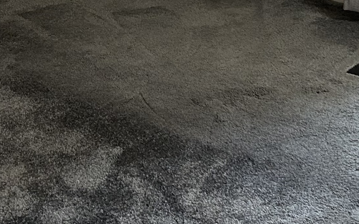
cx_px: 138
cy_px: -177
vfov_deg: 12.0
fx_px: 988
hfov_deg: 20.6
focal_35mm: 101
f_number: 1.5
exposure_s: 1/60
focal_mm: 5.7
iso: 320
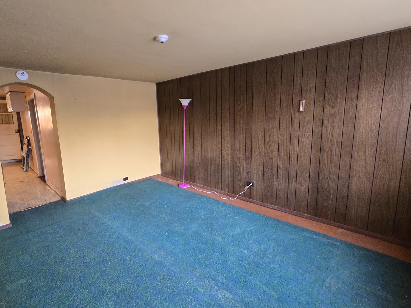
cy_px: 145
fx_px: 178
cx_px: 175
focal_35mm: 15
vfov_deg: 81.7
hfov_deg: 97.5
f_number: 2.2
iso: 400
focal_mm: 2.2
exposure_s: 1/60
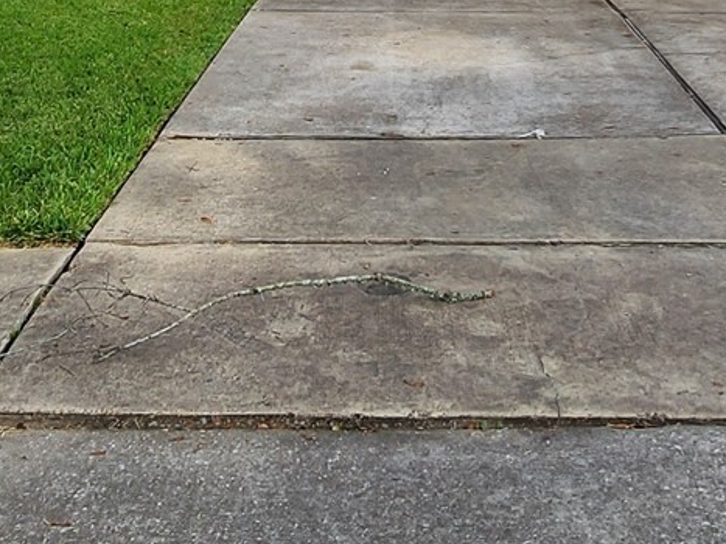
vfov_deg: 22.7
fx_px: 1195
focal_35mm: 57
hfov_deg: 33.7
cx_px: 421
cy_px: -176
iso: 50
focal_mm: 2.2
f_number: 2.2
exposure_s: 1/942
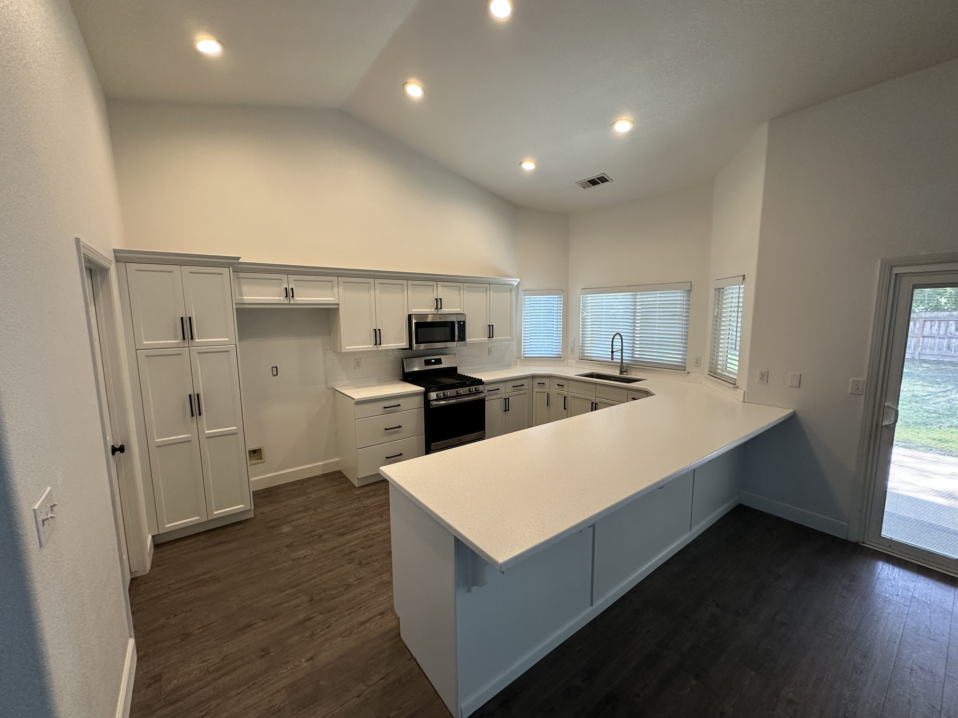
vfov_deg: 85.7
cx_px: 479
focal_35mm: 14
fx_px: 387
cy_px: 359
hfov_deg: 102.1
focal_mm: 2.22
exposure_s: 1/120
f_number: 2.2
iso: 200
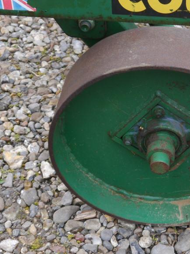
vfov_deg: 25.0
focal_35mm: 78
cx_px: 182
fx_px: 571
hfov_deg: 18.5
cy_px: 101
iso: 250
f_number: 4.4
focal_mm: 22
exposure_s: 1/60
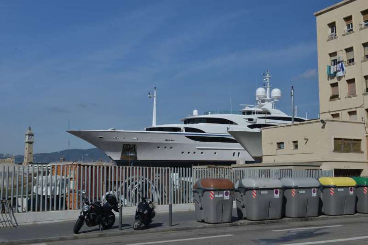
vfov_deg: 28.1
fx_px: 491
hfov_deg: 41.1
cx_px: 184
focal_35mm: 48
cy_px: 122
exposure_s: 1/100
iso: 280
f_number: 22
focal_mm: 48
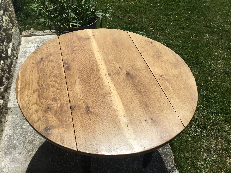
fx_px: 207
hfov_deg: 58.4
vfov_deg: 45.4
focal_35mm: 31
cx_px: 116
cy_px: 86
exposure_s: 1/2915
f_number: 2.4
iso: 25
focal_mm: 3.3
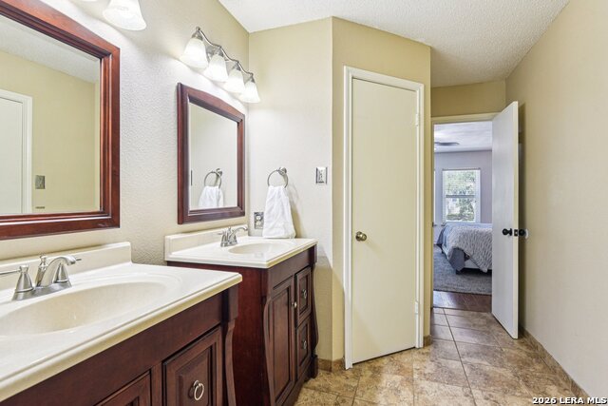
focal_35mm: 17
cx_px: 304
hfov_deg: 93.3
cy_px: 203
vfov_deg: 70.5
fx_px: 287
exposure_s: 1/20
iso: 640
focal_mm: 17
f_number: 8
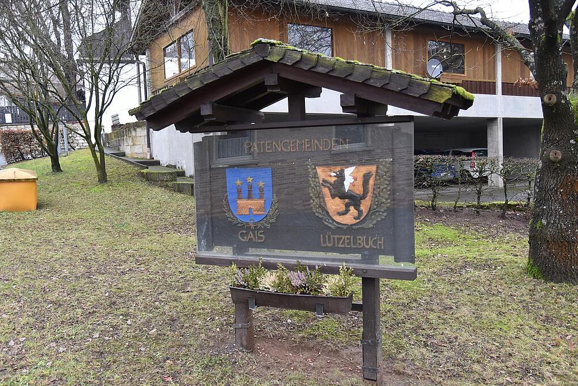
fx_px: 530
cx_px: 293
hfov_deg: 57.2
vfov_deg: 40.0
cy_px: 203
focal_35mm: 33
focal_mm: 31
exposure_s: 1/500
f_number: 4
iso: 1600
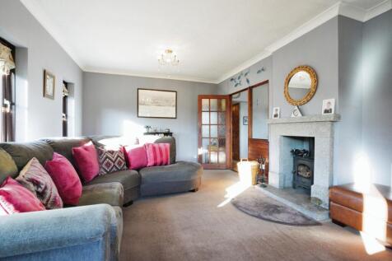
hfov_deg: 96.8
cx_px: 196
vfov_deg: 73.7
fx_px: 174
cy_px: 130
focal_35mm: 16
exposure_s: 1/50
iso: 3200
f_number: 9
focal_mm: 16
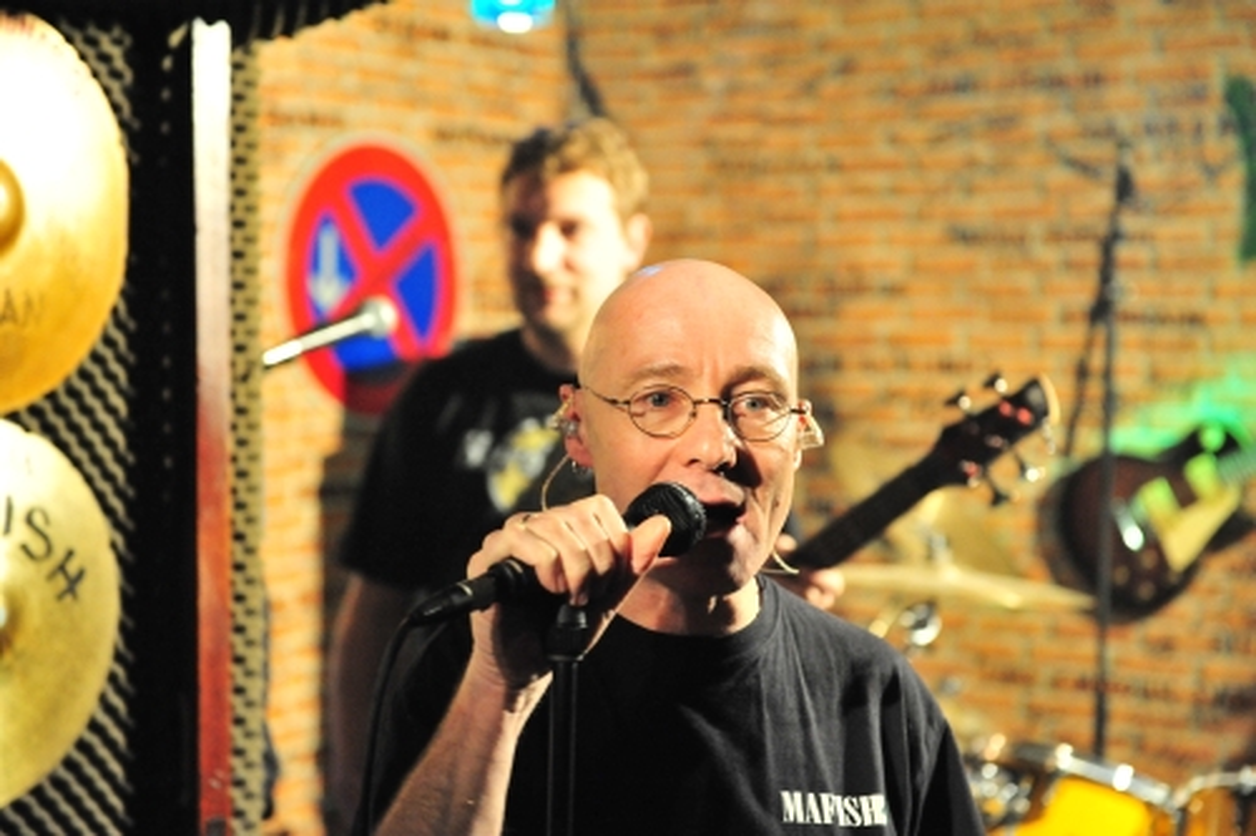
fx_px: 2441
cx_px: 628
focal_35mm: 70
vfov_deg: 19.4
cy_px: 418
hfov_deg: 28.9
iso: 6400
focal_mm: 70
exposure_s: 1/80
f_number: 3.5
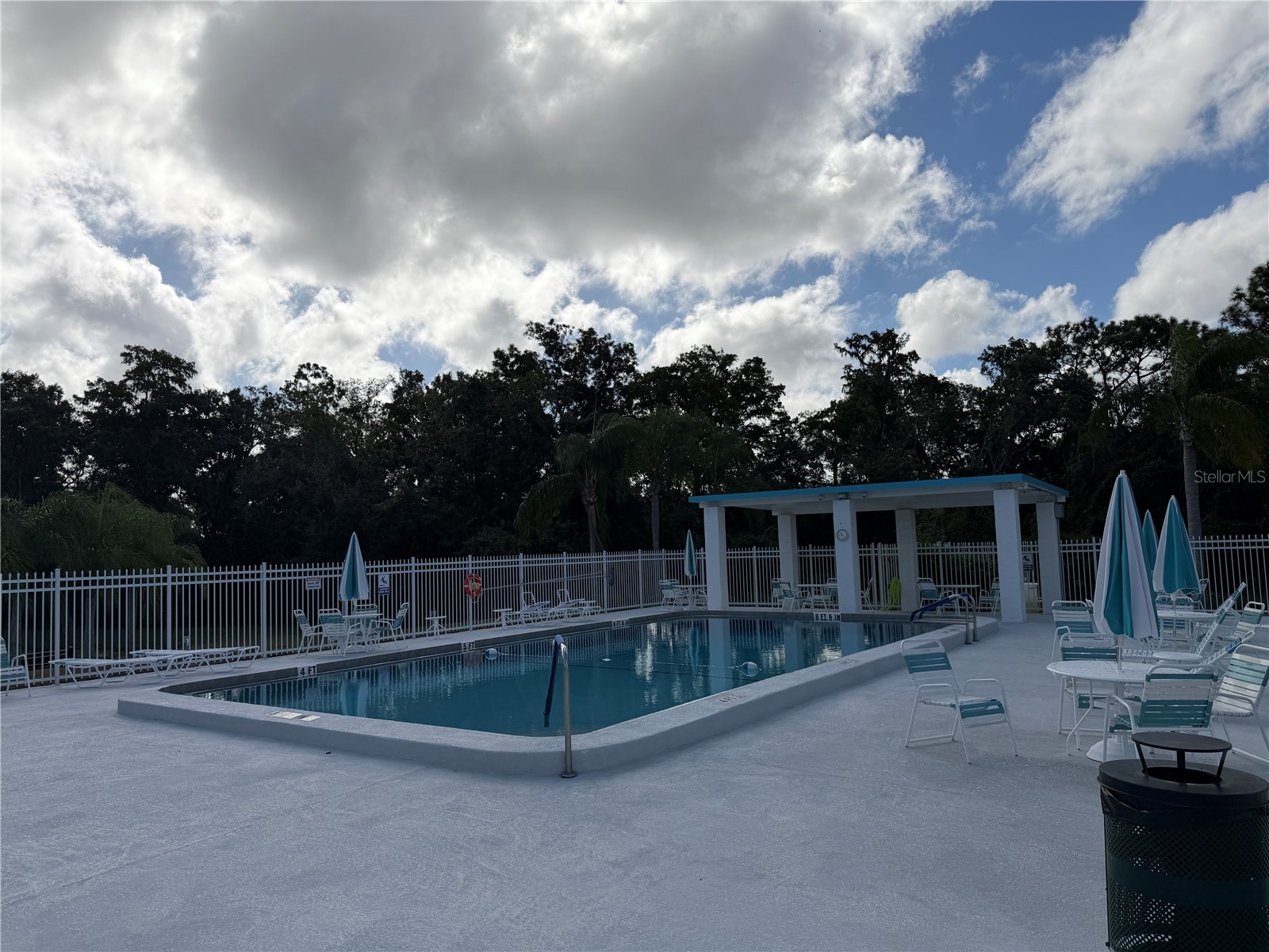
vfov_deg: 56.8
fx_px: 880
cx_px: 634
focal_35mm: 24
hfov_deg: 71.6
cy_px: 476
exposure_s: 1/11905
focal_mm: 6.76
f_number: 1.78
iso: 80
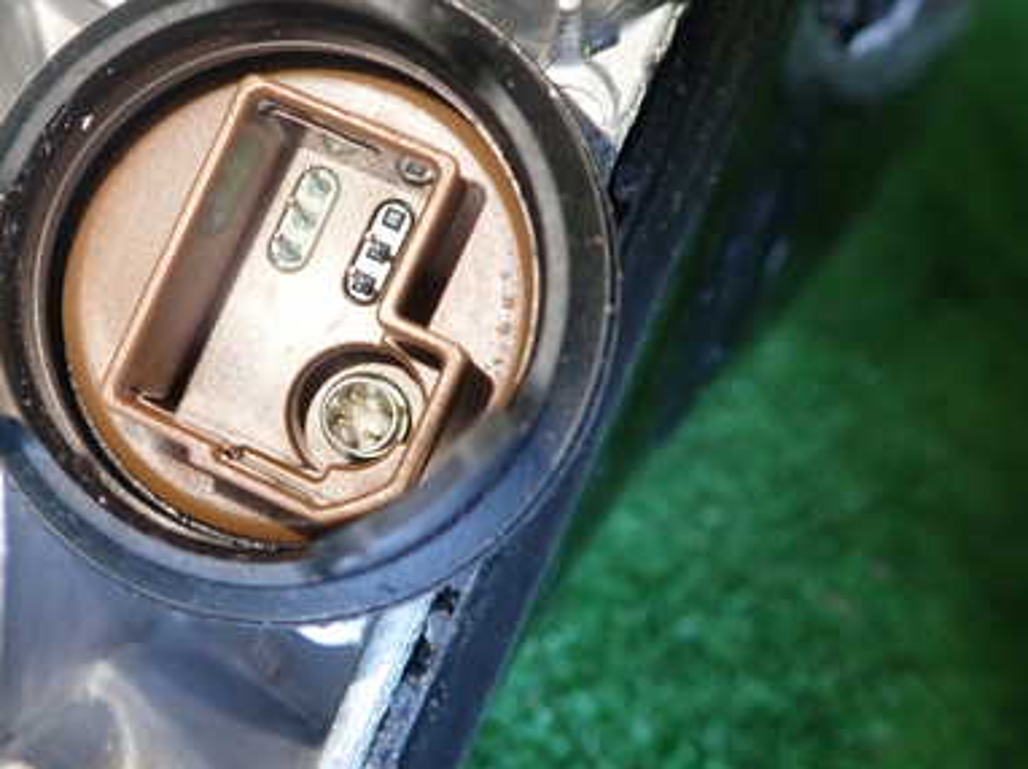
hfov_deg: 41.8
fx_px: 1306
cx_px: 269
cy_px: 344
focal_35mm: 44
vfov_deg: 32.8
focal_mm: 5.05
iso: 200
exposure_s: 1/50
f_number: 2.2
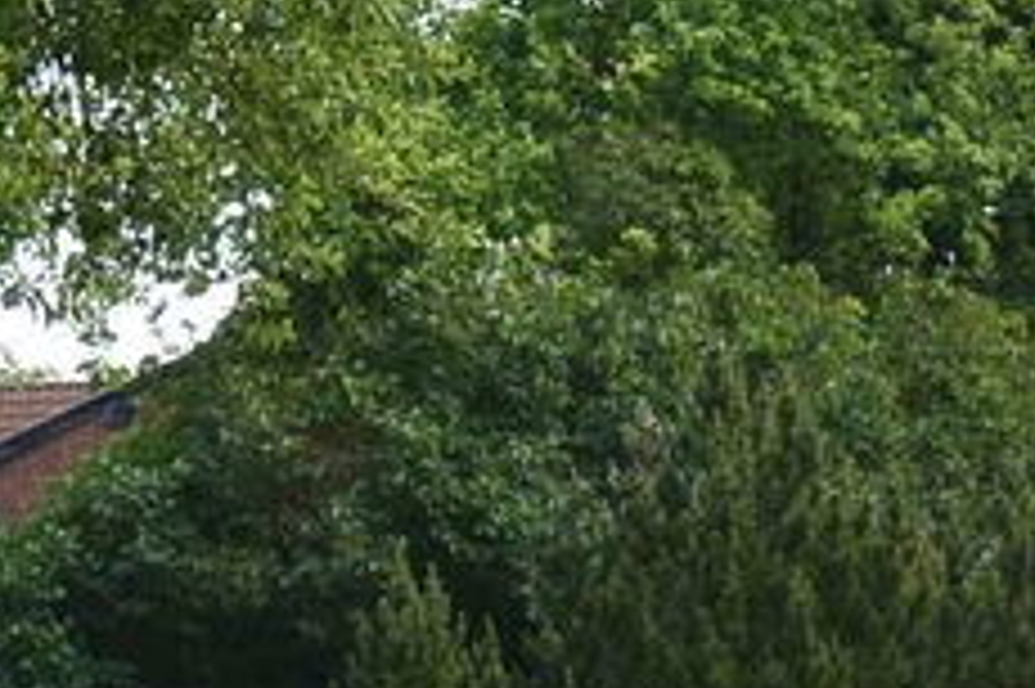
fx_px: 6665
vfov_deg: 5.7
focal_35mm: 232
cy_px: 1529
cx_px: 1220
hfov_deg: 8.8
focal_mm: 19.6
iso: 160
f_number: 4.8
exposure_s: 1/200
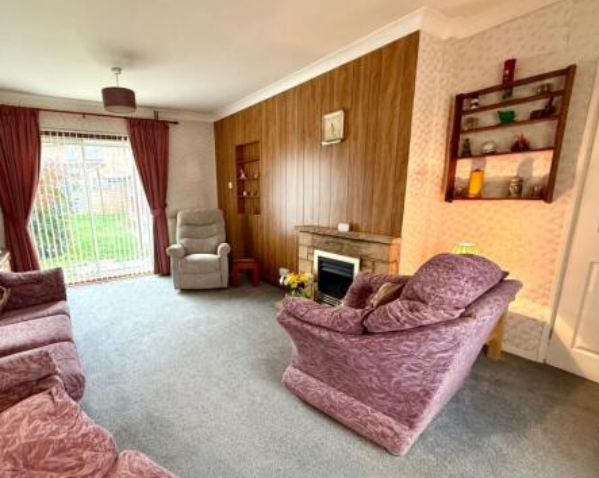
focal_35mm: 18
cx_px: 254
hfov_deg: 85.8
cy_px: 265
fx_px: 319
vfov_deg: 73.5
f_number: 2.2
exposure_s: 1/50
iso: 320
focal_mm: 2.22
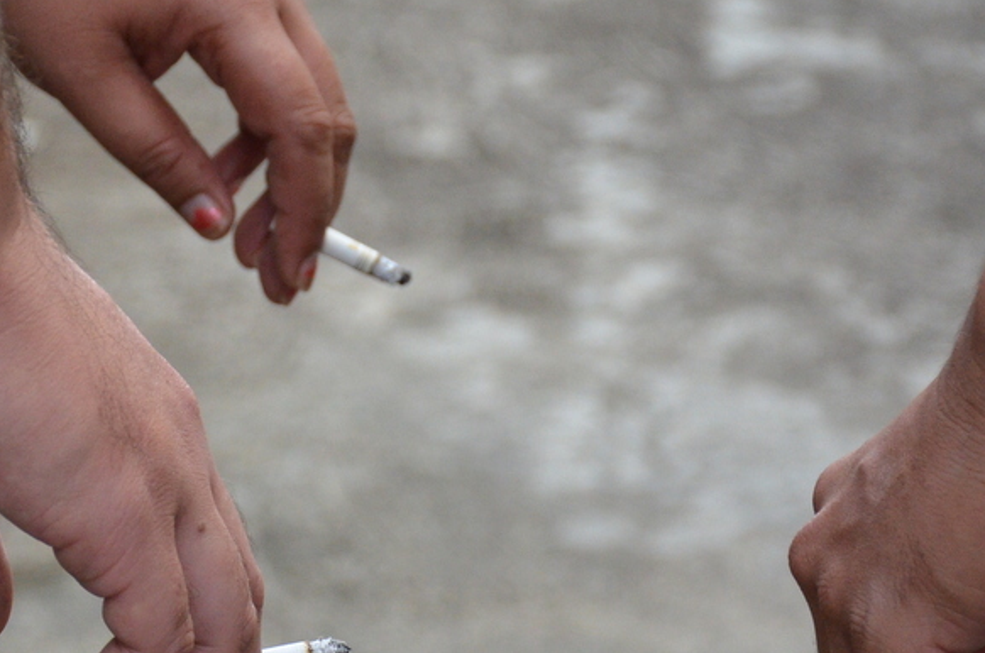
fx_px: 5764
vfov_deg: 6.5
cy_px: 415
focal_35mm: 211
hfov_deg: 9.8
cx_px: 437
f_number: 7.1
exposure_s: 1/800
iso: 2000
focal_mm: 80
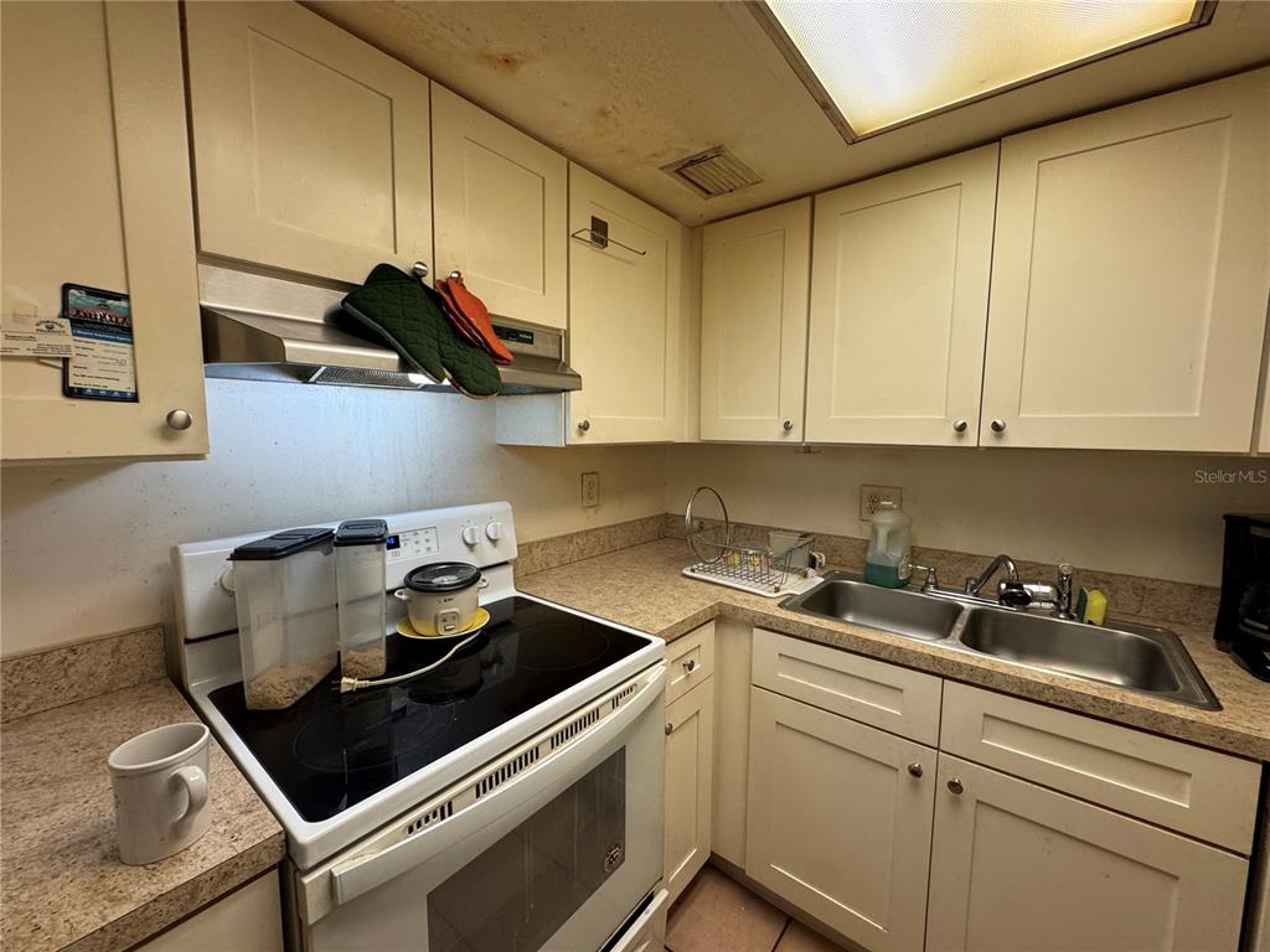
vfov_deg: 85.7
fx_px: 514
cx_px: 635
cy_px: 476
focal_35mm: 14
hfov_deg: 102.1
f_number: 2.2
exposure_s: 1/120
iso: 200
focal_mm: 2.22
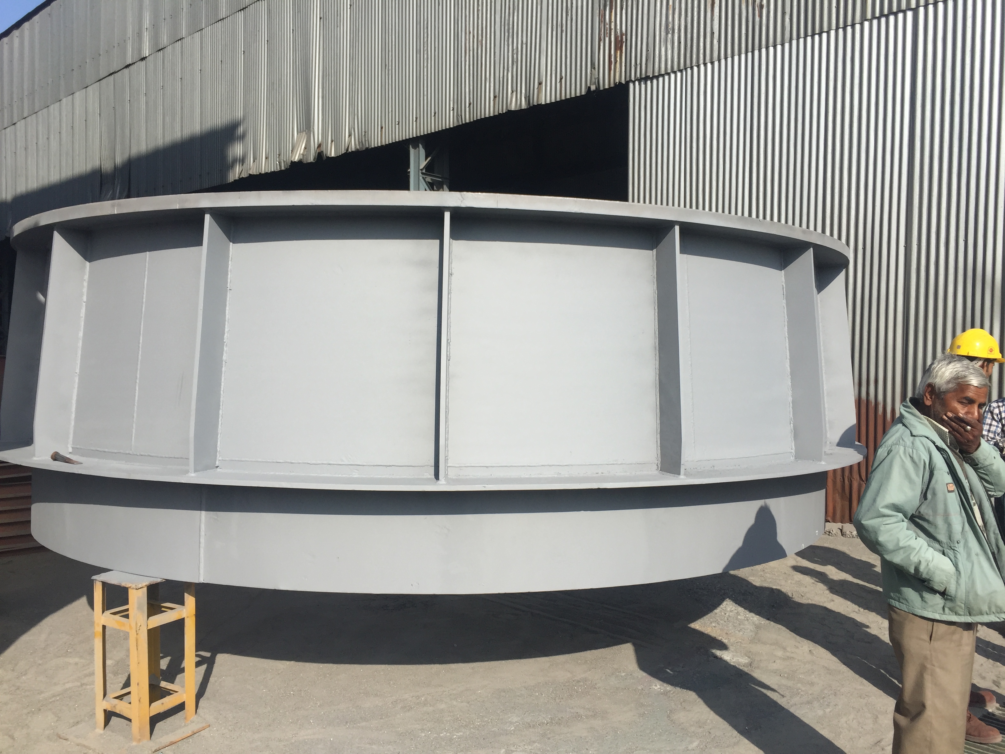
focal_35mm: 29
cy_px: 377
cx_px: 502
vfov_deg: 48.2
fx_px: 842
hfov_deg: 61.7
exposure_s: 1/2083
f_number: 2.2
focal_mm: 4.15
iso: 32
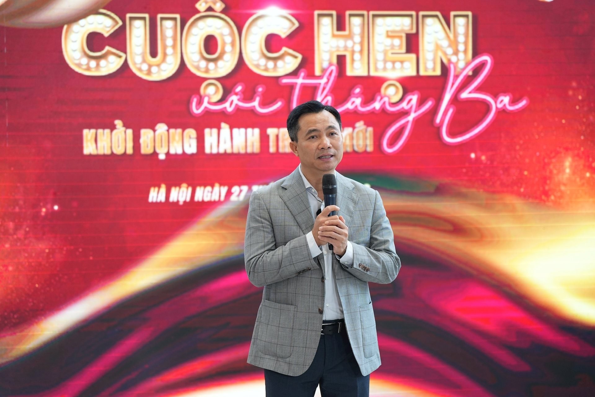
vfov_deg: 15.5
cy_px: 198
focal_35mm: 88
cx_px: 298
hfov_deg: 23.1
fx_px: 1454
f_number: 2.8
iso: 800
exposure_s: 1/200
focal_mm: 88
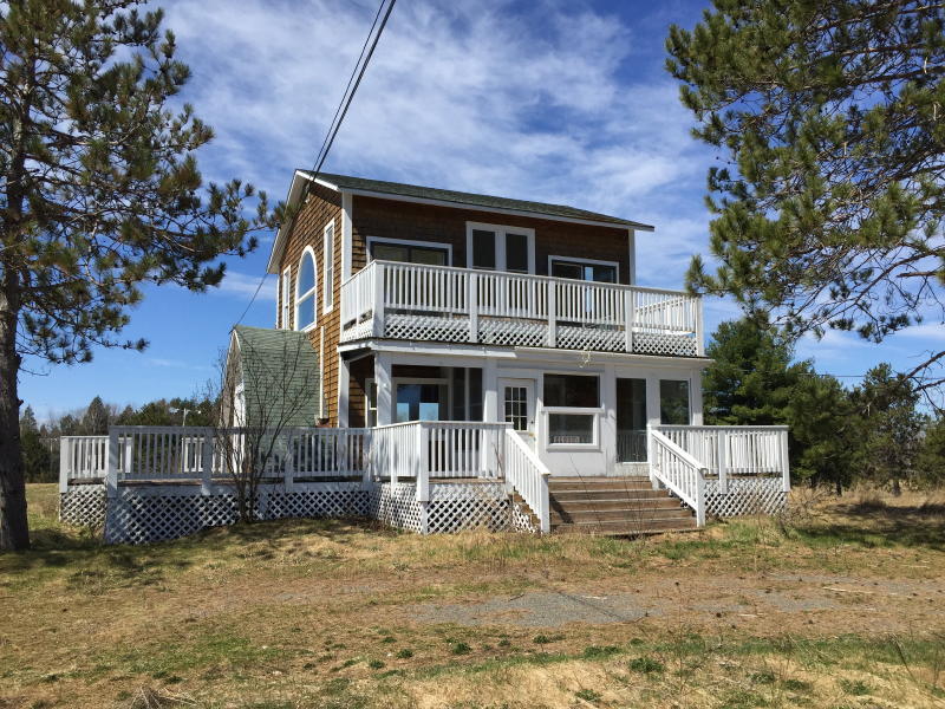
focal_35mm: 29
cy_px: 354
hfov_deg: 61.7
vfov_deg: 48.2
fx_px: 792
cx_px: 472
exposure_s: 1/2326
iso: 32
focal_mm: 4.15
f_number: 2.2
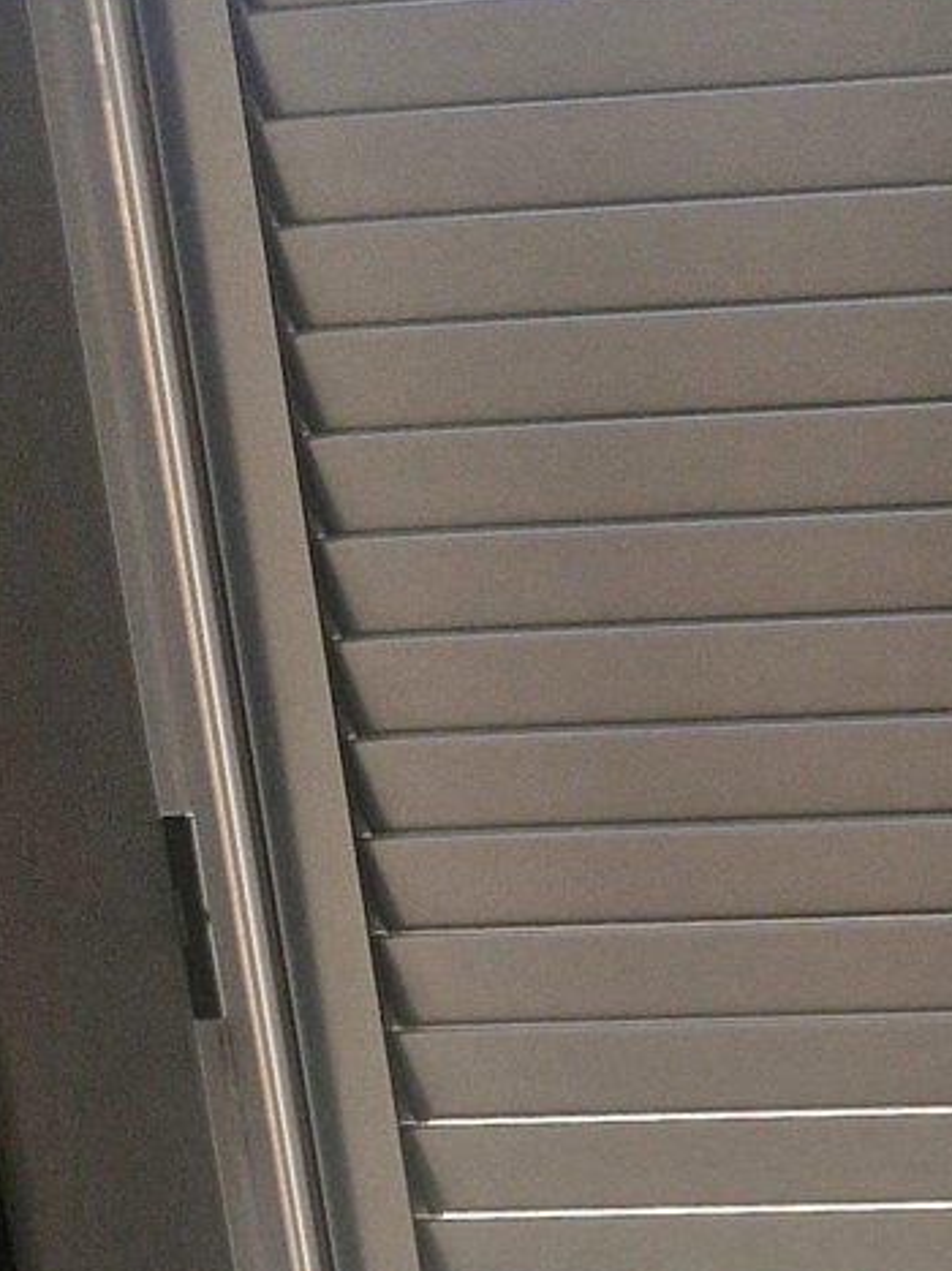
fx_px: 3852
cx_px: 1975
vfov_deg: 16.8
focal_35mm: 105
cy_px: 1950
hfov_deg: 12.3
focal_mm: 5.54
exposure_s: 1/180
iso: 100
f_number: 1.8
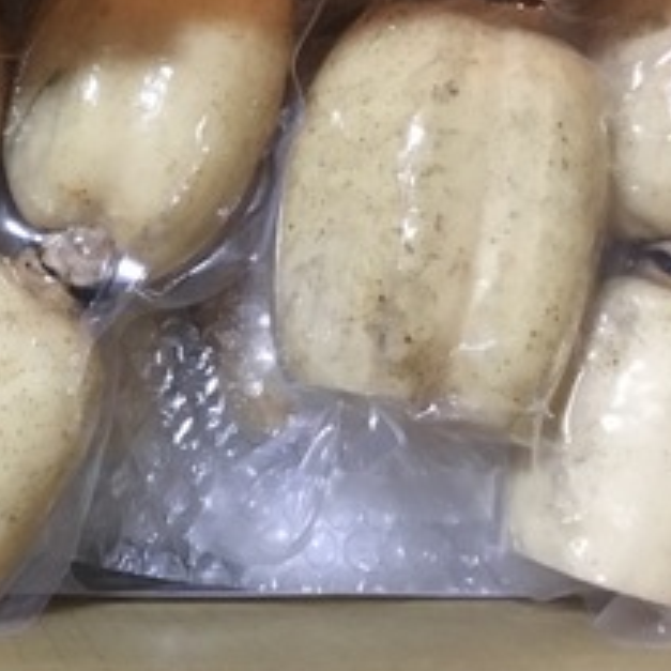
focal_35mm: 63
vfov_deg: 27.0
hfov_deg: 25.4
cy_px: 180
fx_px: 1382
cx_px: -55
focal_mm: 3.3
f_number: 2.4
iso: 320
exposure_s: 1/15
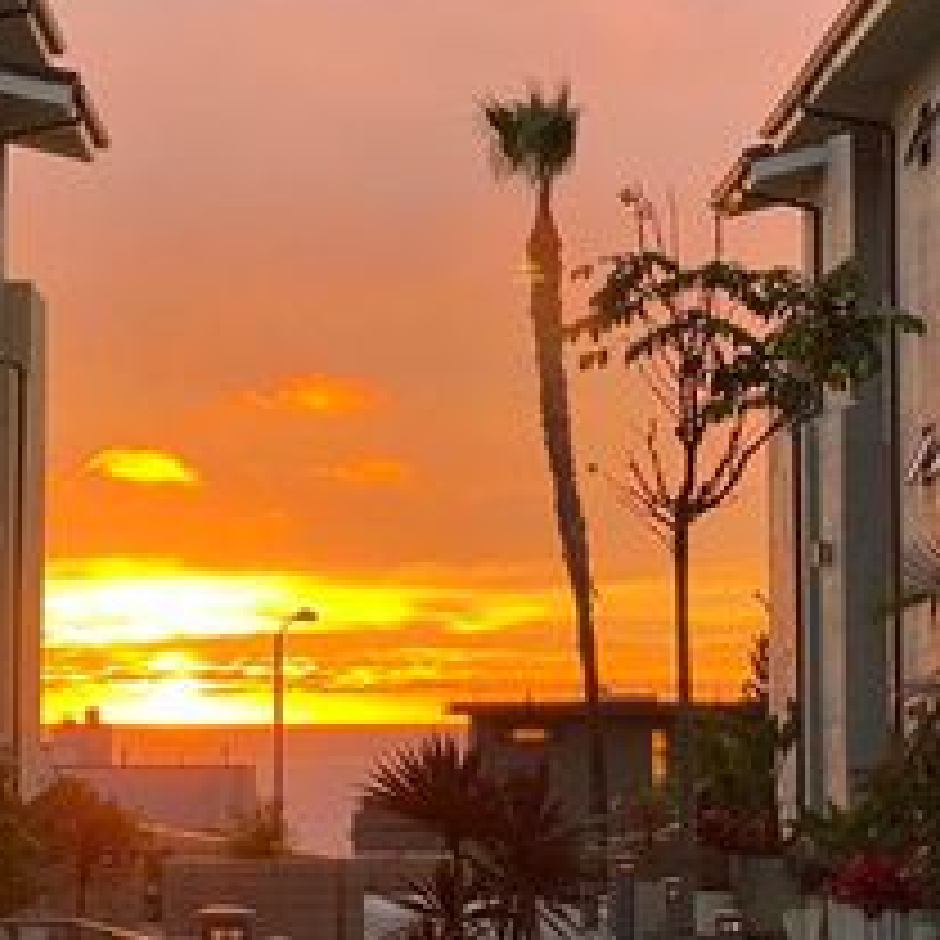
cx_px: 301
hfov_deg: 15.8
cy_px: 497
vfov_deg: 15.8
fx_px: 3379
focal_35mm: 110
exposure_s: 1/122
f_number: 2
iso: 32
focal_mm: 6
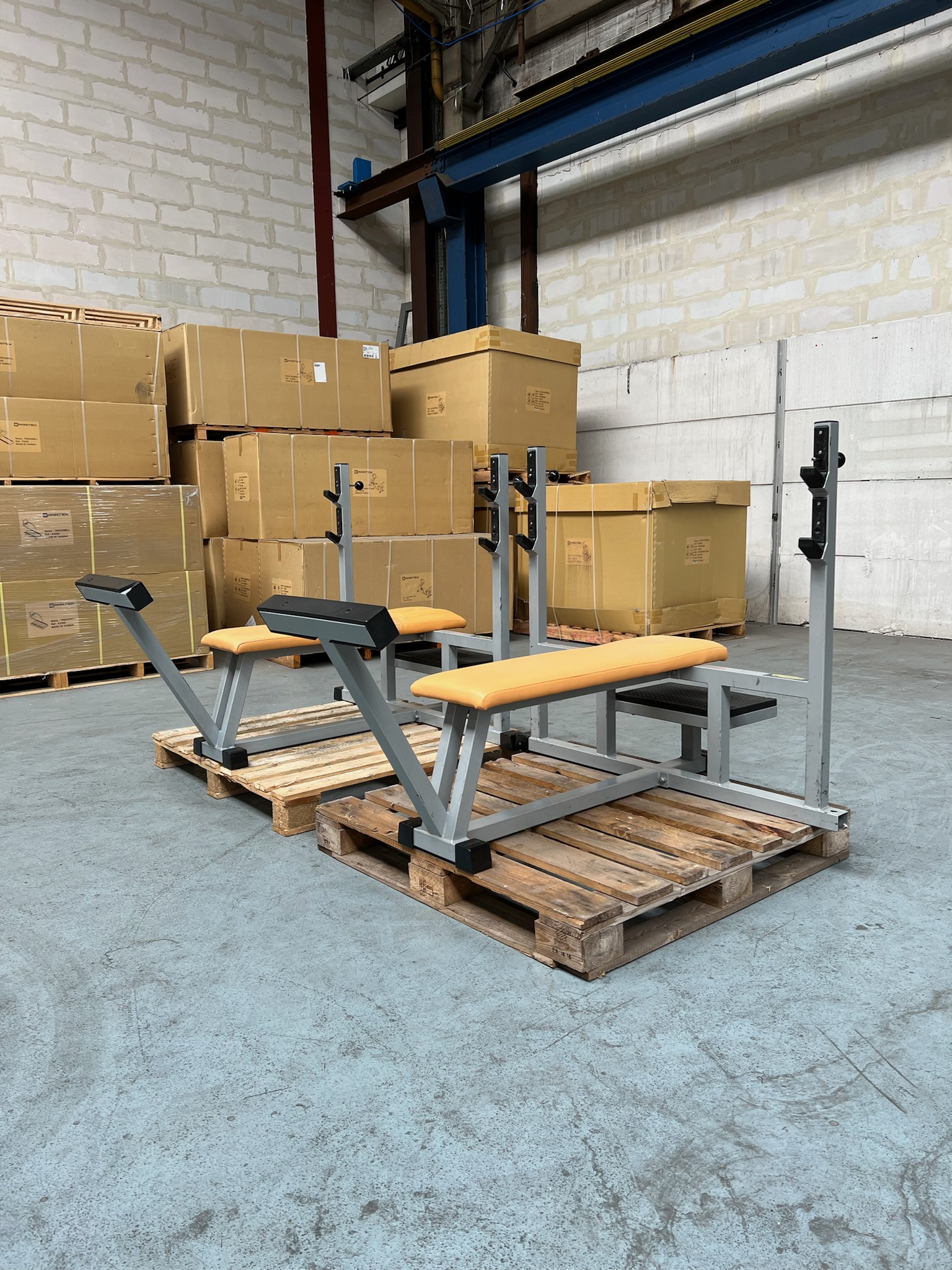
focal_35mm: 26
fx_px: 953
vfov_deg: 67.3
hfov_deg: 53.1
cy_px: 635
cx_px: 476
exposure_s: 1/100
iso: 50
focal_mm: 5.7
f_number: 1.5
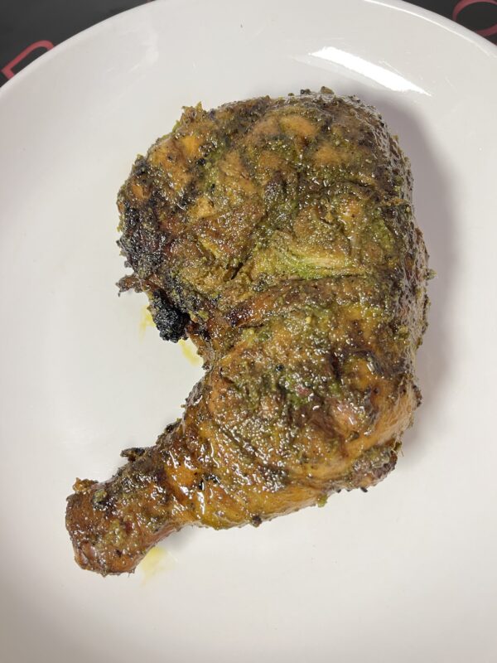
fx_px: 498
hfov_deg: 53.1
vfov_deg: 67.3
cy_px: 332
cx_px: 248
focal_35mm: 26
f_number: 1.6
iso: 125
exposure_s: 1/60
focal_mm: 5.1
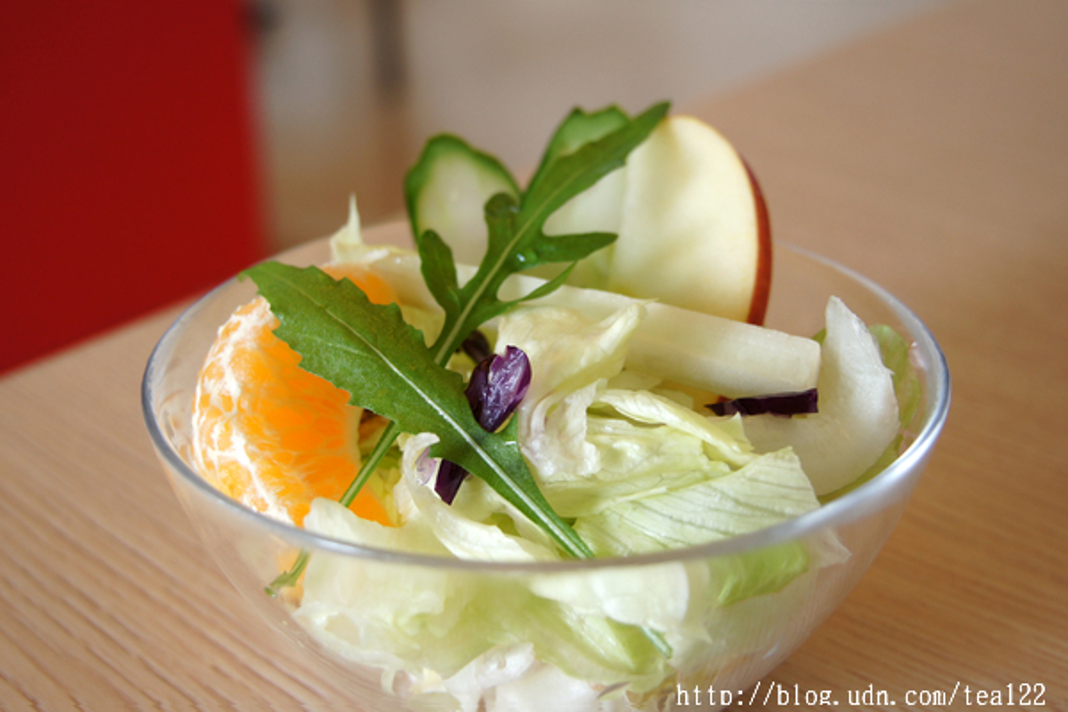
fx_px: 1379
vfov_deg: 28.9
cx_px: 534
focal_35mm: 46
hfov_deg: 42.3
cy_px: 356
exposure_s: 1/50
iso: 250
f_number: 4.5
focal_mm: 31
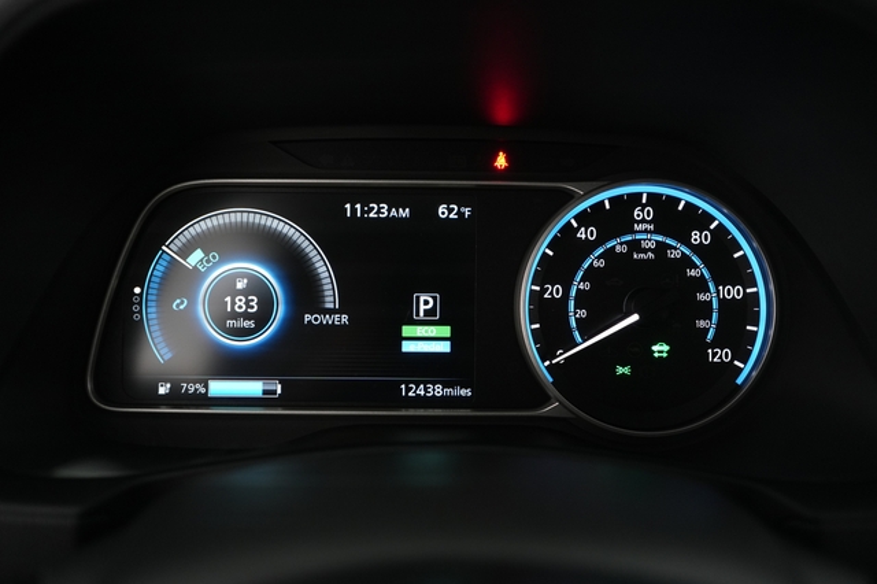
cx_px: 438
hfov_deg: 65.5
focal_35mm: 28
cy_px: 292
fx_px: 682
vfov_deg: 46.4
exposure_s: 1/60
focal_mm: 28
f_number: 2.8
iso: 2000
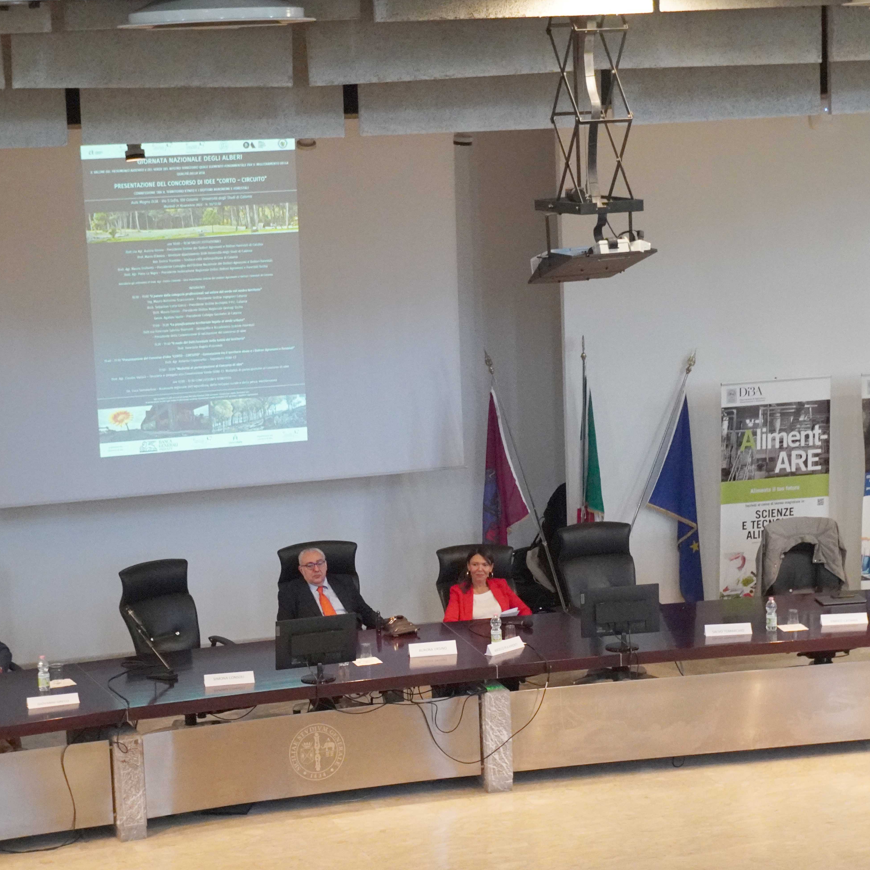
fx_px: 2417
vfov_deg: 20.4
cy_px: 435
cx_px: 436
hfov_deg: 20.4
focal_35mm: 85
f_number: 5.6
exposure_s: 1/125
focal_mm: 44
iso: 6400
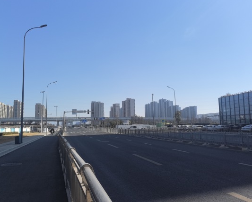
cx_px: 127
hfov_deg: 60.4
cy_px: 98
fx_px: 216
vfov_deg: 50.0
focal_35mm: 29
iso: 50
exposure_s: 1/3356
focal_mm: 5.75
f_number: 2
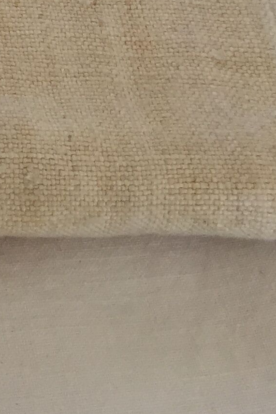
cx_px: -273
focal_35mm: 115
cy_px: -269
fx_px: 1322
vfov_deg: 15.8
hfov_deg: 10.9
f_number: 2.2
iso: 40
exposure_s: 1/100
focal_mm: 4.15
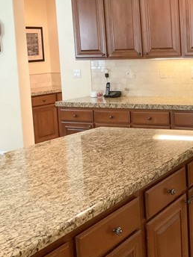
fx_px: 401
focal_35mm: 54
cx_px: 227
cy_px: 87
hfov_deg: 24.7
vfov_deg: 35.2
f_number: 1.8
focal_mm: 3
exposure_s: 1/60
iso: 160
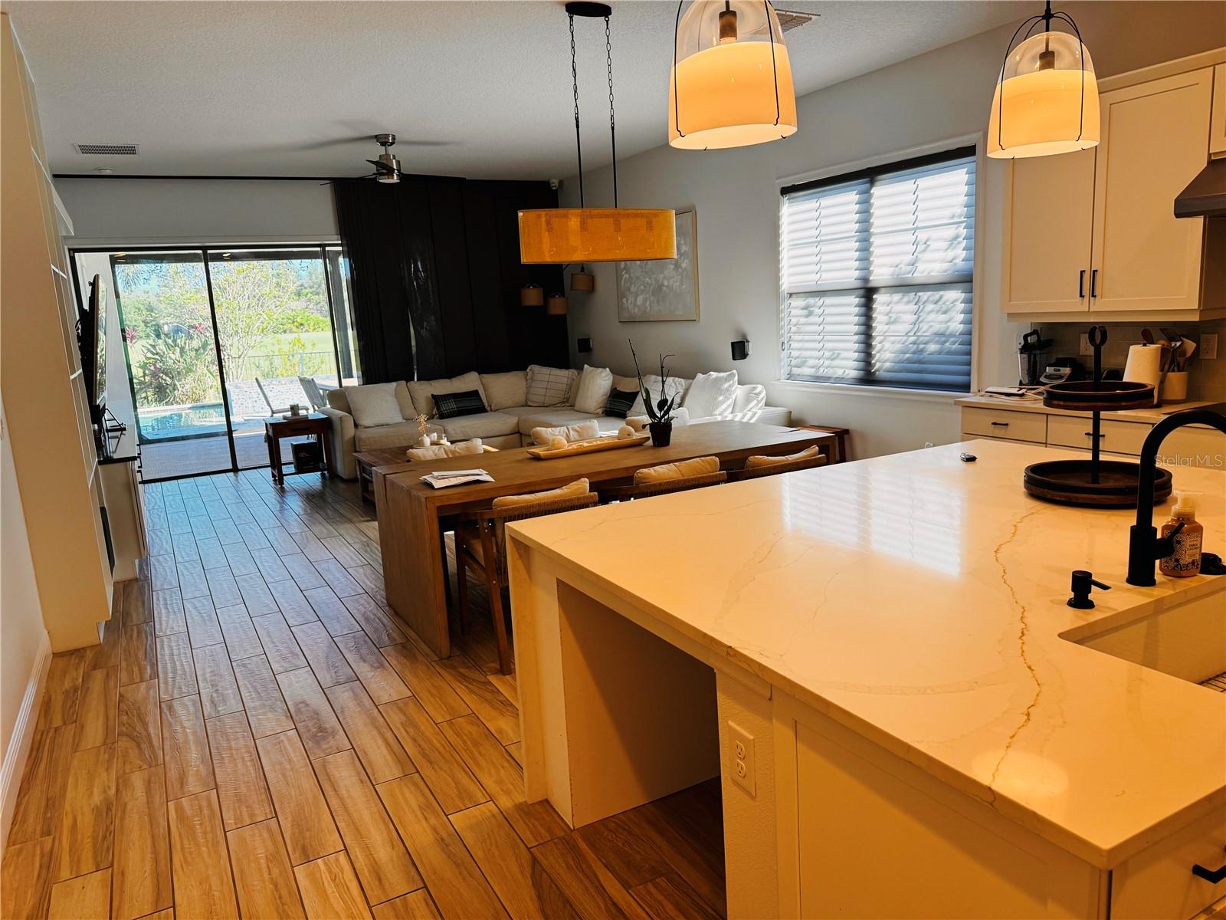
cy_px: 460
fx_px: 850
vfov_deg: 56.8
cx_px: 613
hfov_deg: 71.6
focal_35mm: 24
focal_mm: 6.76
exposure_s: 1/120
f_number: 1.78
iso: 125
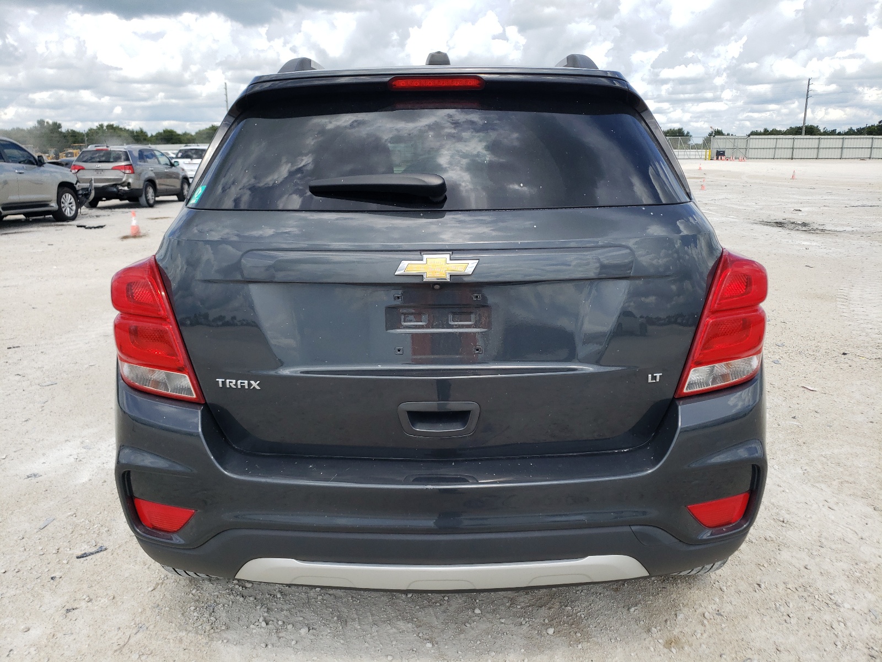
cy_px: 331
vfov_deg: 53.1
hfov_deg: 67.3
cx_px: 441
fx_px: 662
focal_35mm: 26
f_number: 1.5
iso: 50
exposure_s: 1/2000
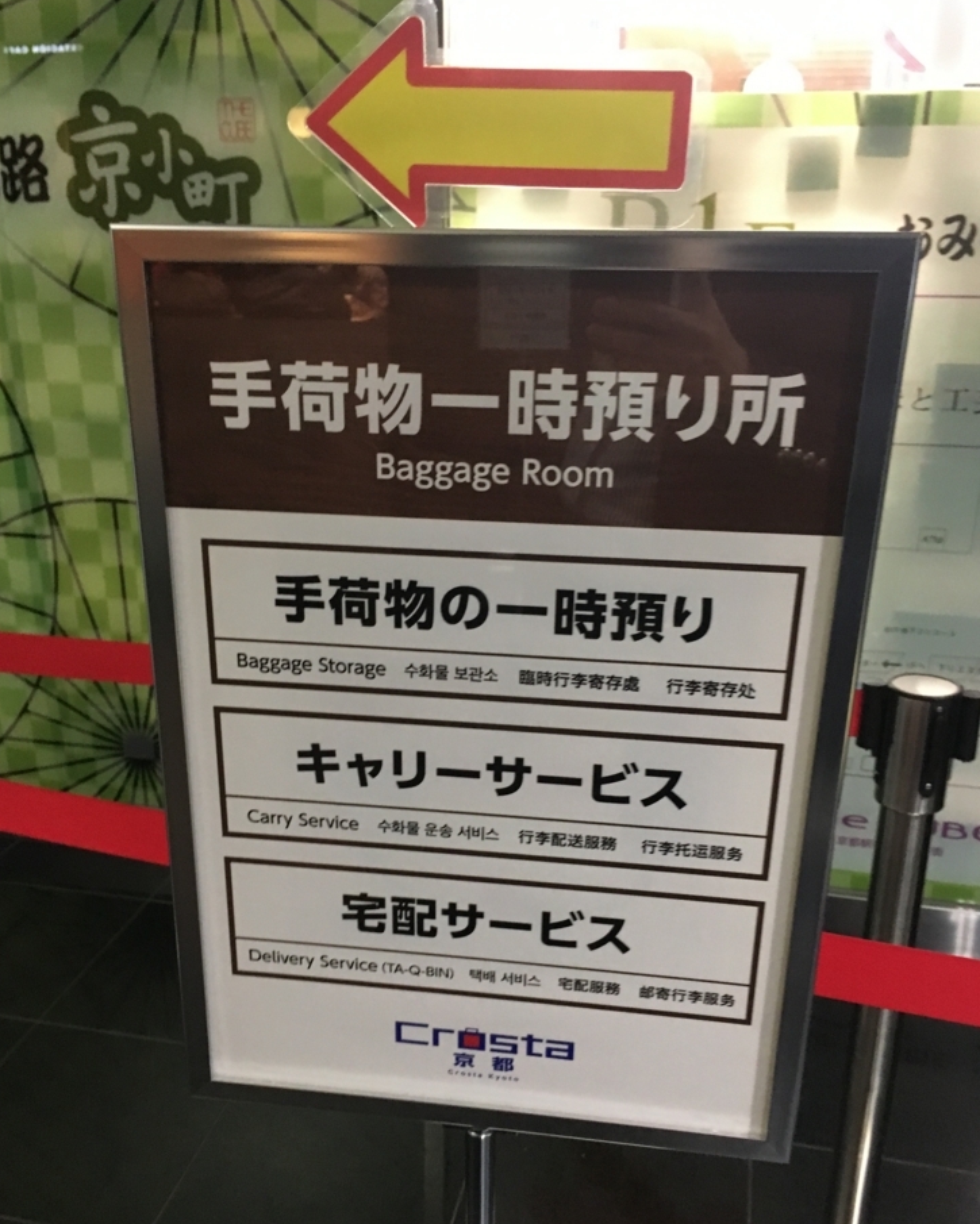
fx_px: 1160
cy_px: 680
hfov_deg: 45.8
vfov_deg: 55.5
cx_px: 466
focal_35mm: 32
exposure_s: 1/24
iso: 200
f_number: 2.2
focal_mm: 4.15
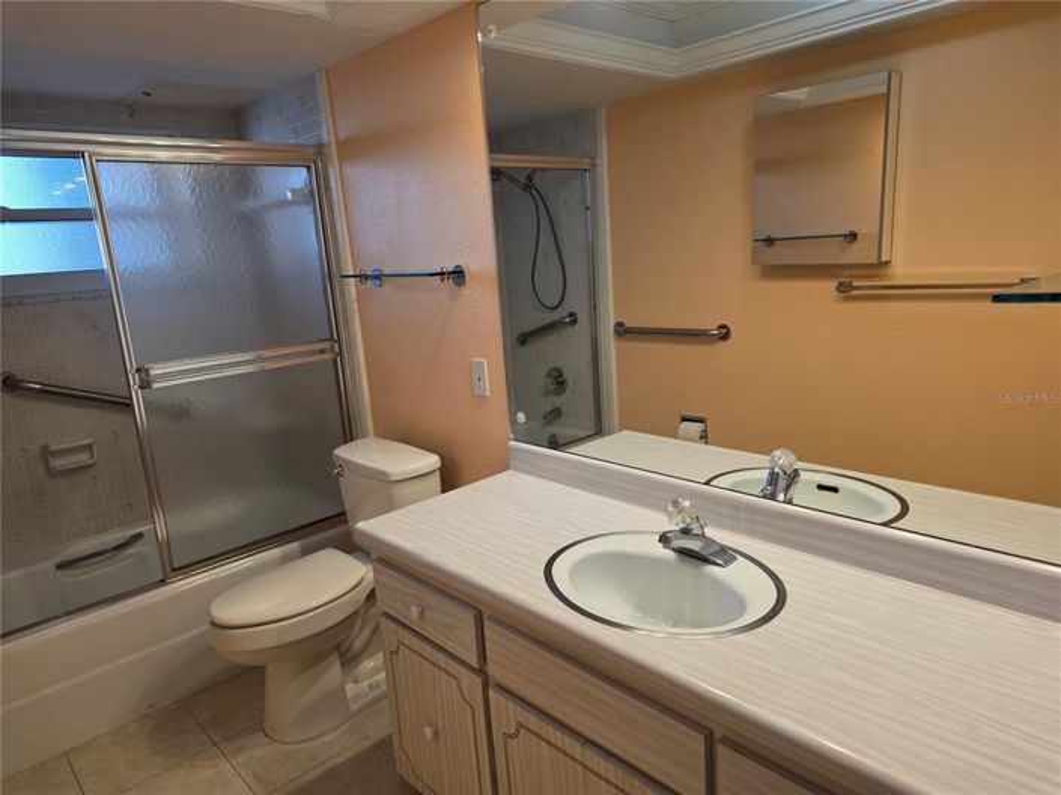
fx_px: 705
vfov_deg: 58.8
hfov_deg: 74.0
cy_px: 398
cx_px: 530
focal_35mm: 23
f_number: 1.7
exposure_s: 1/120
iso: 100
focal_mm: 6.25
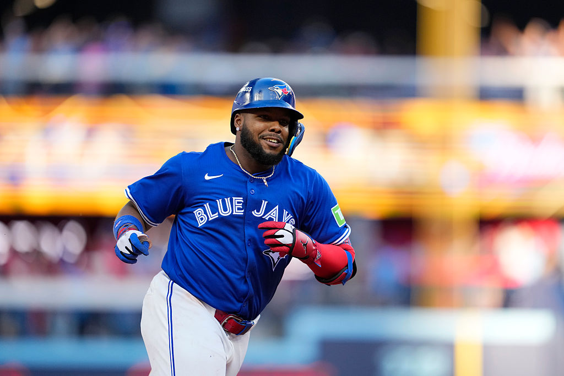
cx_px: 282
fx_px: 6267
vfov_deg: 3.4
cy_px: 188
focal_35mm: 400
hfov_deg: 5.2
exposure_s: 1/2000
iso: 1000
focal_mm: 400
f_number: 2.8
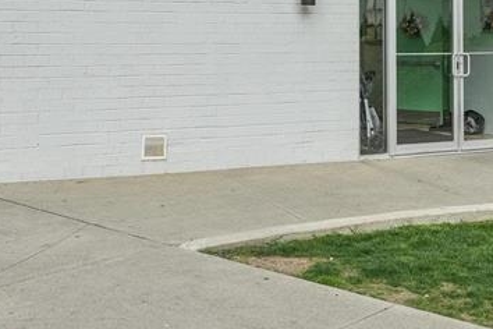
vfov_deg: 23.2
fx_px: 777
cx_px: 306
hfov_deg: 35.0
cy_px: 24
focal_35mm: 57
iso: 200
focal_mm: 19.6
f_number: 8
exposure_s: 1/400
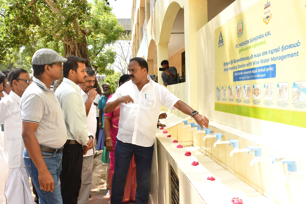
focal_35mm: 33
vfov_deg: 40.0
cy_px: 102
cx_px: 153
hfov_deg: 57.2
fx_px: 280
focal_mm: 22
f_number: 11
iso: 500
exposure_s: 1/125
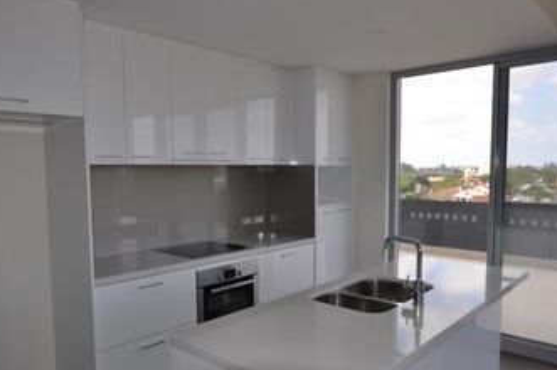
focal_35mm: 28
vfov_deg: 46.7
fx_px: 428
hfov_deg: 66.0
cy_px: 203
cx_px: 263
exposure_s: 1/200
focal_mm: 13
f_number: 7.1
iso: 200
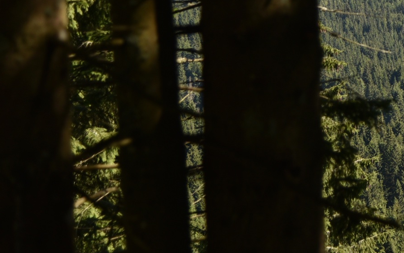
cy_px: -54
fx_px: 1872
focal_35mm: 170
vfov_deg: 7.7
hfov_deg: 12.0
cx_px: 487
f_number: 4
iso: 250
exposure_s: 1/2000
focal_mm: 65
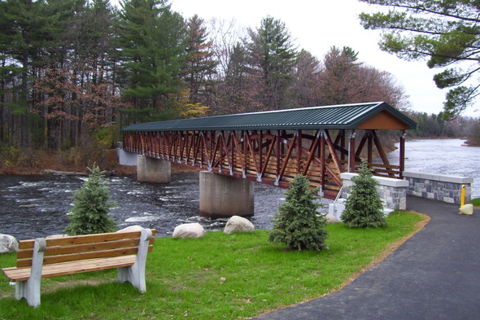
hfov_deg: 50.7
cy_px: 153
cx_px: 238
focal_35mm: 38
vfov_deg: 35.0
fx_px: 506
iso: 125
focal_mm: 6
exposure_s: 1/160
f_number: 2.7
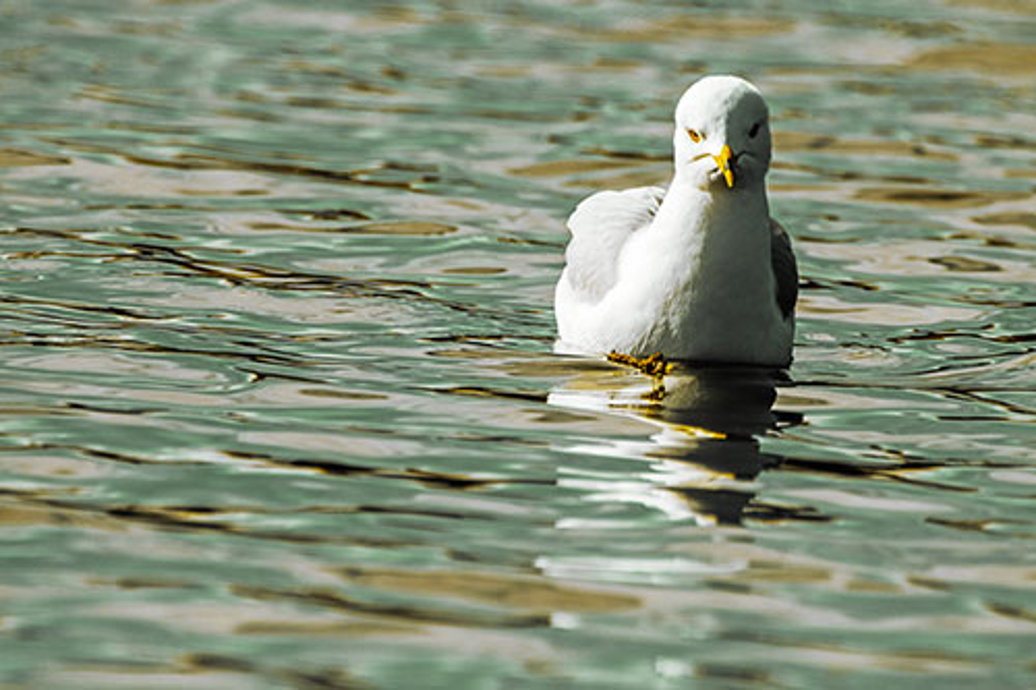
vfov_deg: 1.6
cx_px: 518
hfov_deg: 2.4
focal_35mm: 850
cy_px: 345
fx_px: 24452
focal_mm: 850
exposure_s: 1/2000
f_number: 12
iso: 1000
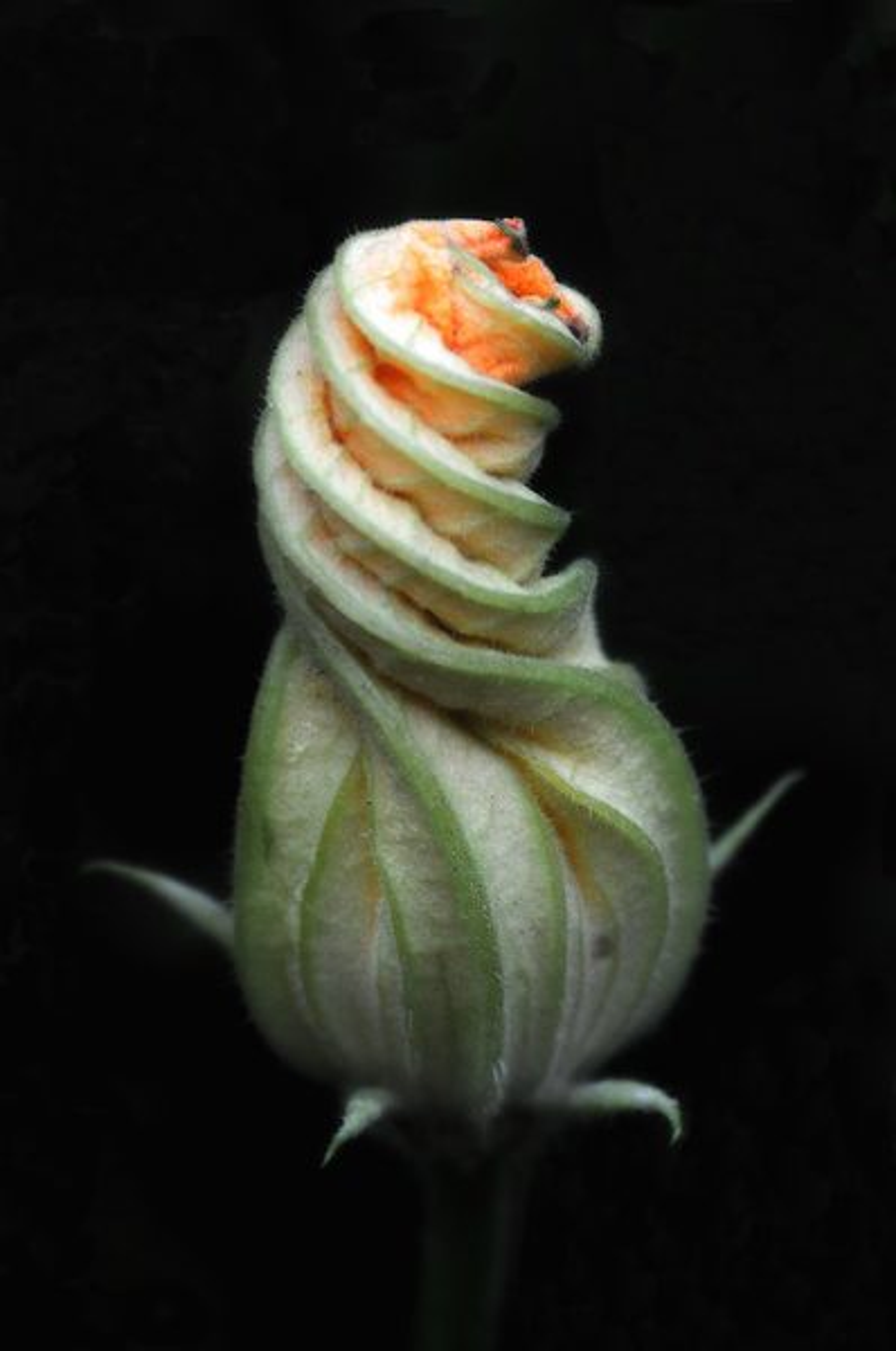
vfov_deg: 9.2
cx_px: 448
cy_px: 676
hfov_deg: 6.1
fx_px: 8429
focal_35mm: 225
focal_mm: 150
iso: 1600
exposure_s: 1/80
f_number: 9
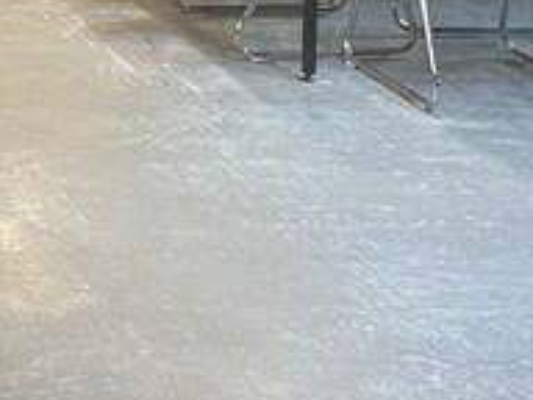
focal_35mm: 122
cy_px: -199
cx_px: -527
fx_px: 1878
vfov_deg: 11.6
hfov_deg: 13.8
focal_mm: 4.25
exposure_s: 1/60
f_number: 1.8
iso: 250
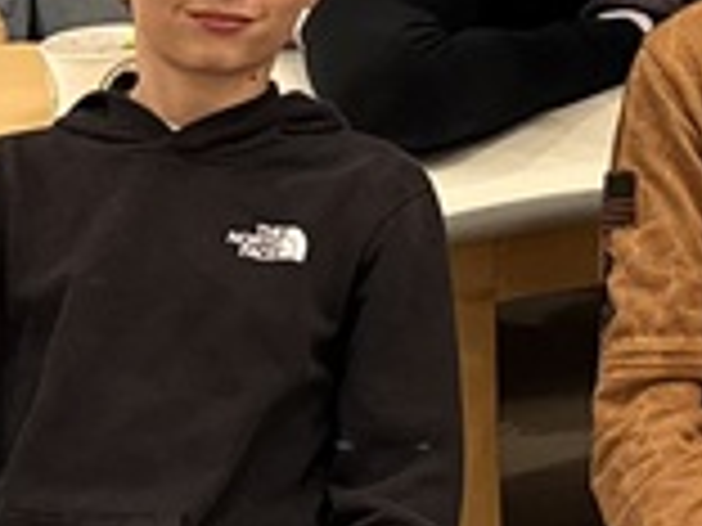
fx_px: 3204
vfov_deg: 8.9
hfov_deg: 12.0
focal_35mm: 158
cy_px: -513
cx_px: 1017
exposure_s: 1/60
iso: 320
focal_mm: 6.76
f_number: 1.78
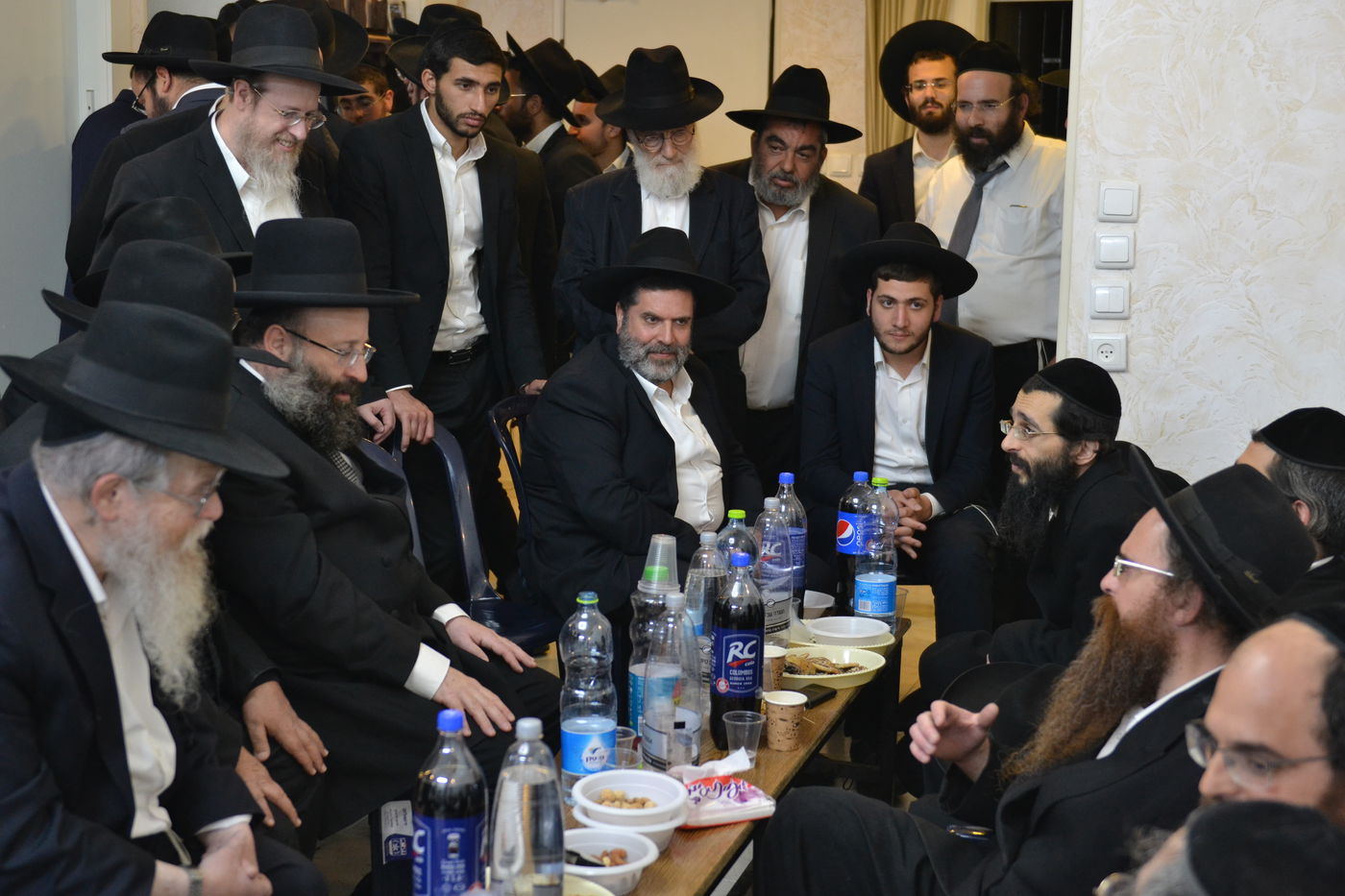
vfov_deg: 25.1
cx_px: 672
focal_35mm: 54
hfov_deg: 36.9
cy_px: 448
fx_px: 2017
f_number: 2.8
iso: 800
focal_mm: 36
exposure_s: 1/100
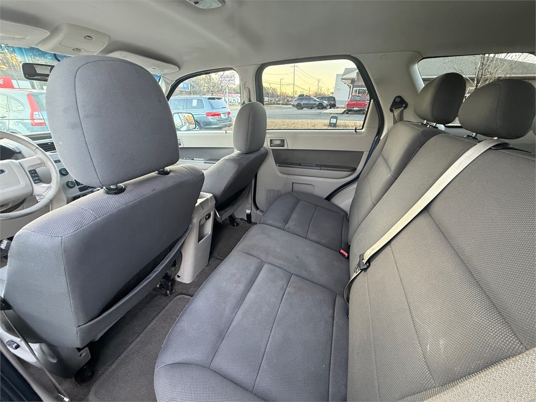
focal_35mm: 14
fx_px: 217
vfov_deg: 85.7
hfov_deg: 102.1
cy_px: 201
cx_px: 268
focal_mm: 2.22
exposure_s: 1/60
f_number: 2.2
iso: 500
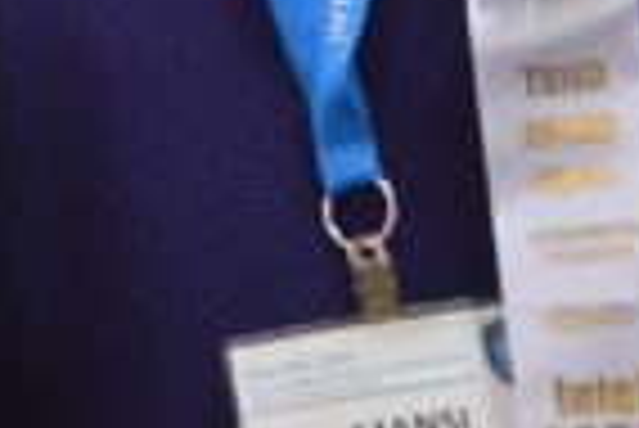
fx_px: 4602
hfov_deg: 7.5
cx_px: -806
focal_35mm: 259
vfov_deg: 5.3
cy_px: -232
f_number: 4
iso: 400
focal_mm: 24
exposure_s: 1/25
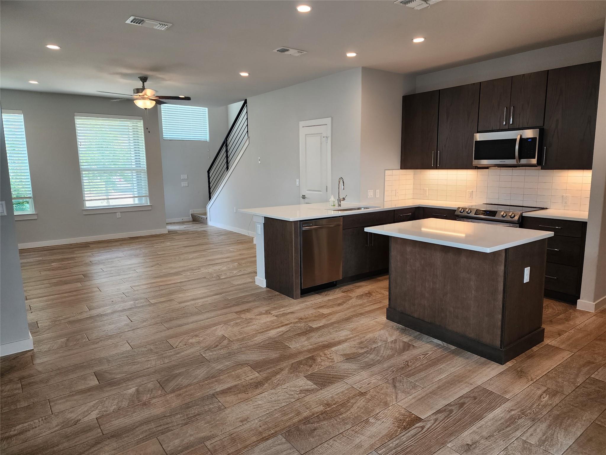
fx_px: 403
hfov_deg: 73.9
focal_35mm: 23
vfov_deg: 58.9
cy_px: 228
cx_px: 303
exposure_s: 1/120
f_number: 1.8
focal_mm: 6.4
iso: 100
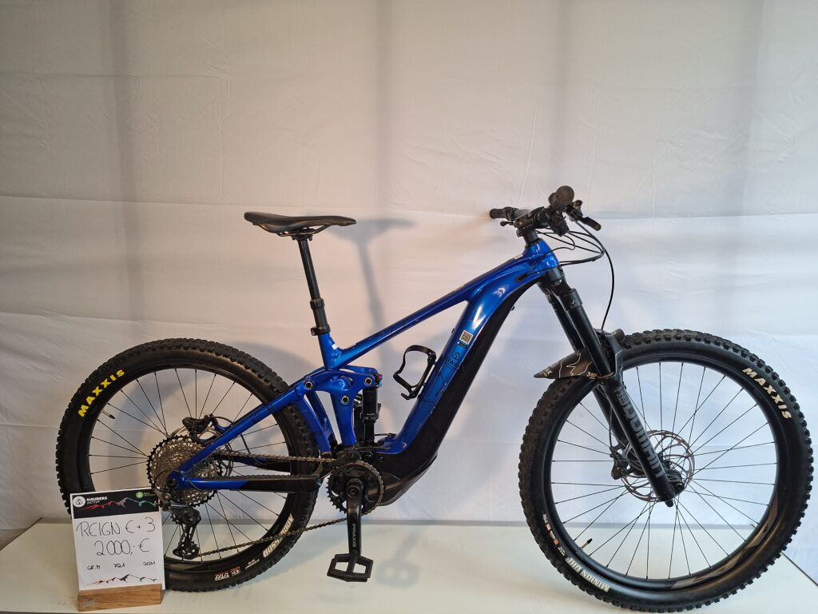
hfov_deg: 73.9
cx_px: 409
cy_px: 307
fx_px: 544
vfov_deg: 58.9
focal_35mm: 23
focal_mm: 5.54
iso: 50
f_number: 1.8
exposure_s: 1/100
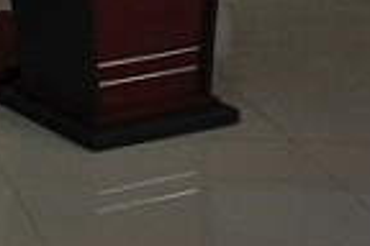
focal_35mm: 136
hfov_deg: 12.9
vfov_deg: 9.3
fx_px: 1398
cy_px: -295
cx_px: -394
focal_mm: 30
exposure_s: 1/320
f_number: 2.8
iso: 2000
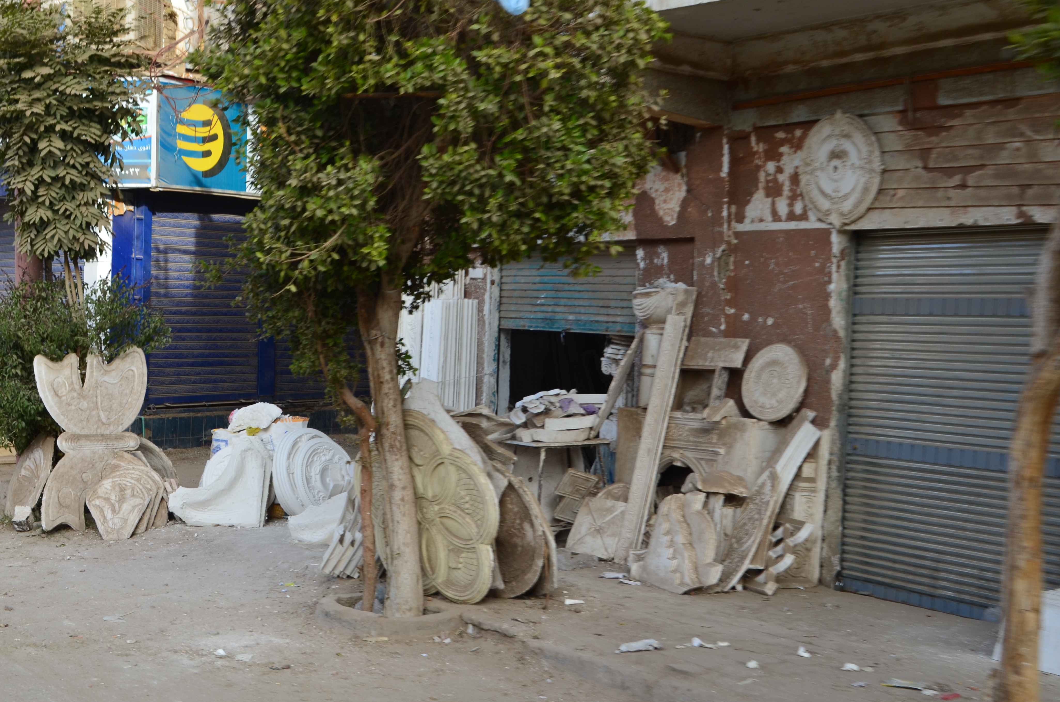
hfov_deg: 36.9
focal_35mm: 54
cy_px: 370
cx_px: 475
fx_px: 1587
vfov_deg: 24.9
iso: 200
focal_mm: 30
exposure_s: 1/80
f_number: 10
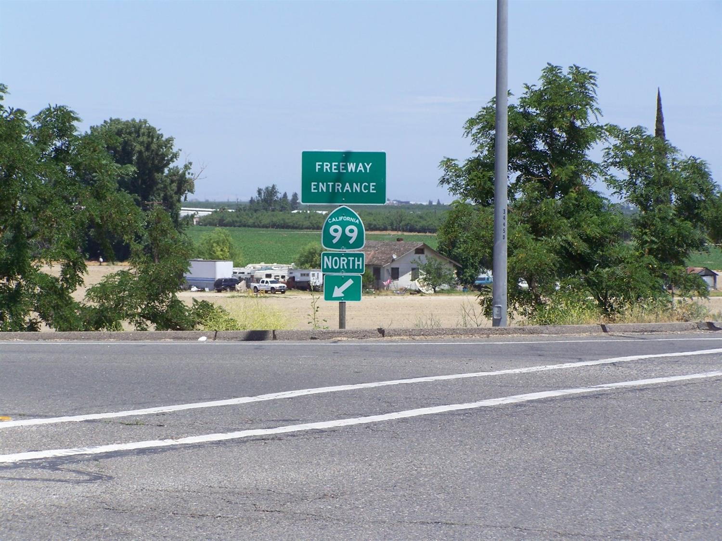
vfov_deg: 10.7
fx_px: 2899
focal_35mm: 139
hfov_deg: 14.2
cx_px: 361
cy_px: 270
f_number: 4.5
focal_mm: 23.1
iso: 64
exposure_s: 1/400
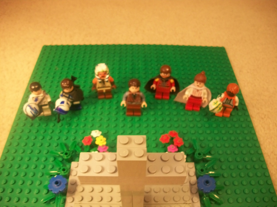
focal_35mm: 32
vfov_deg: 44.2
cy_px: 104
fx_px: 256
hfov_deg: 56.8
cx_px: 138
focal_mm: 5.7
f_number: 2.9
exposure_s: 1/10
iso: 160
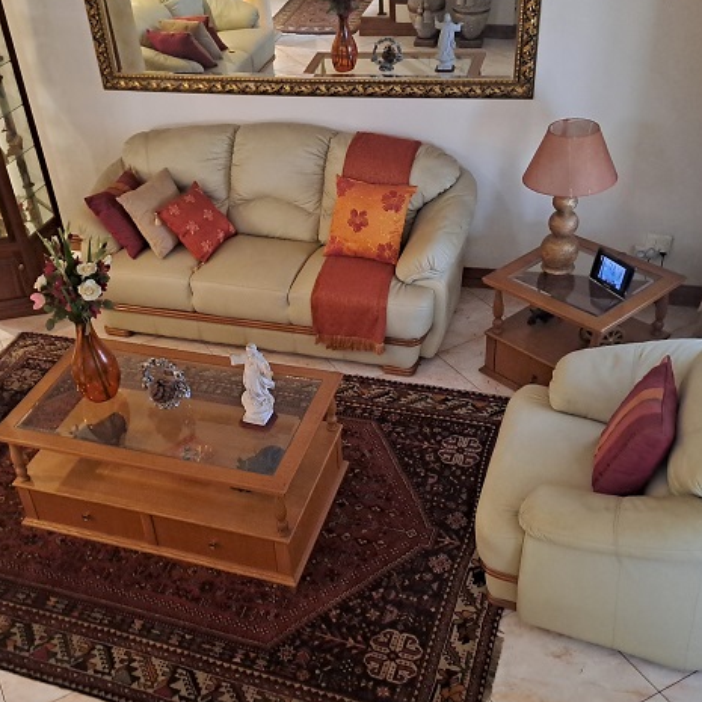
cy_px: 382
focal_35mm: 38
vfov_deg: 43.8
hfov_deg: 43.4
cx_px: 252
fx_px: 872
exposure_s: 1/25
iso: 320
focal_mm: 4.65
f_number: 1.8
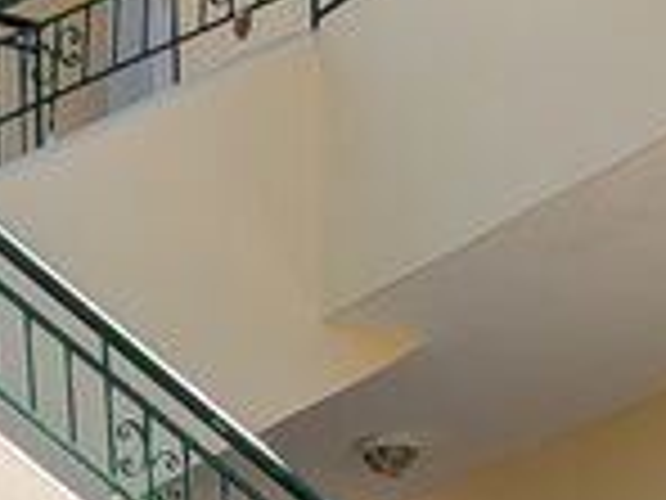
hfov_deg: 11.6
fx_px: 3194
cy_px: 908
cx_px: -180
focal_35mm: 166
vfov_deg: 8.6
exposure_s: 1/760
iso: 21
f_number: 1.68
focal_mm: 6.9
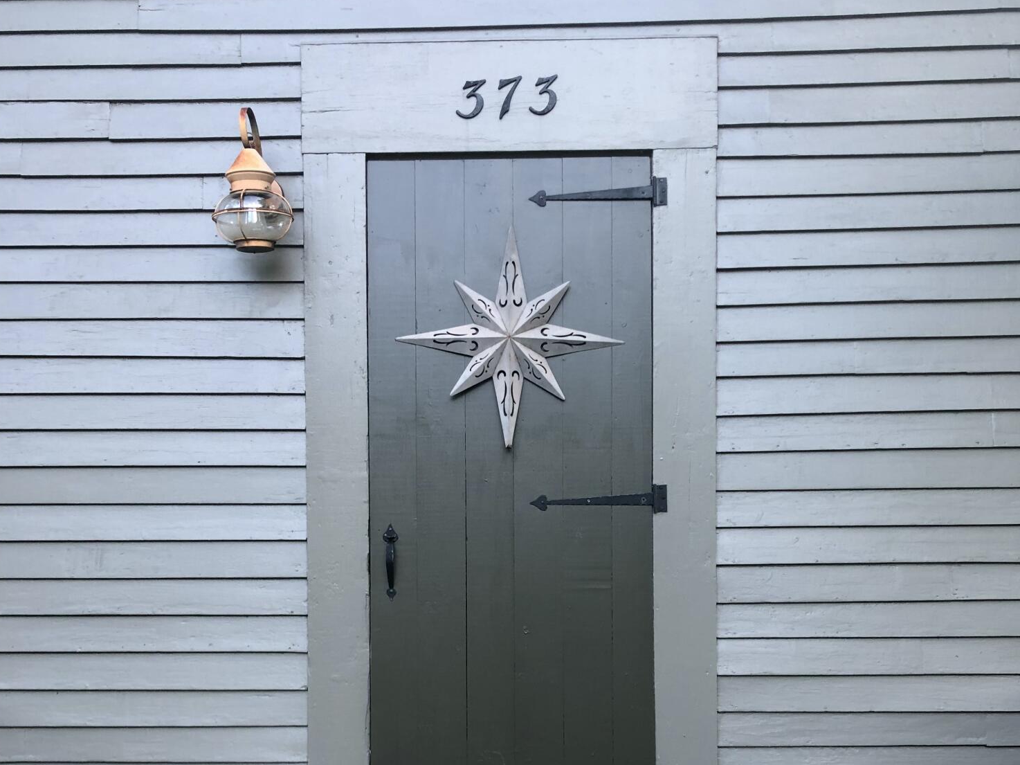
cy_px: 577
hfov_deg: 49.0
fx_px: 1120
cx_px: 509
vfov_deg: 36.8
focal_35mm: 38
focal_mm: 4
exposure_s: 1/40
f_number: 1.8
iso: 20
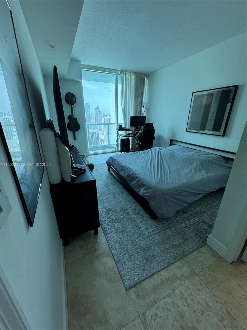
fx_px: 133
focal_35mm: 14
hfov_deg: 85.7
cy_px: 165
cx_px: 124
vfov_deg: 102.1
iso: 50
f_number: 2.2
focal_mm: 2.22
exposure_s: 1/120
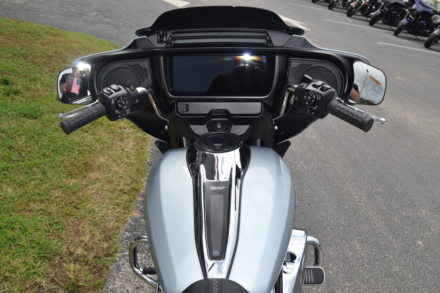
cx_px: 220
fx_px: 477
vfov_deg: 34.2
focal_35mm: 39
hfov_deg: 49.6
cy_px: 146
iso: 100
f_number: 8
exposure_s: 1/200
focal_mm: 26
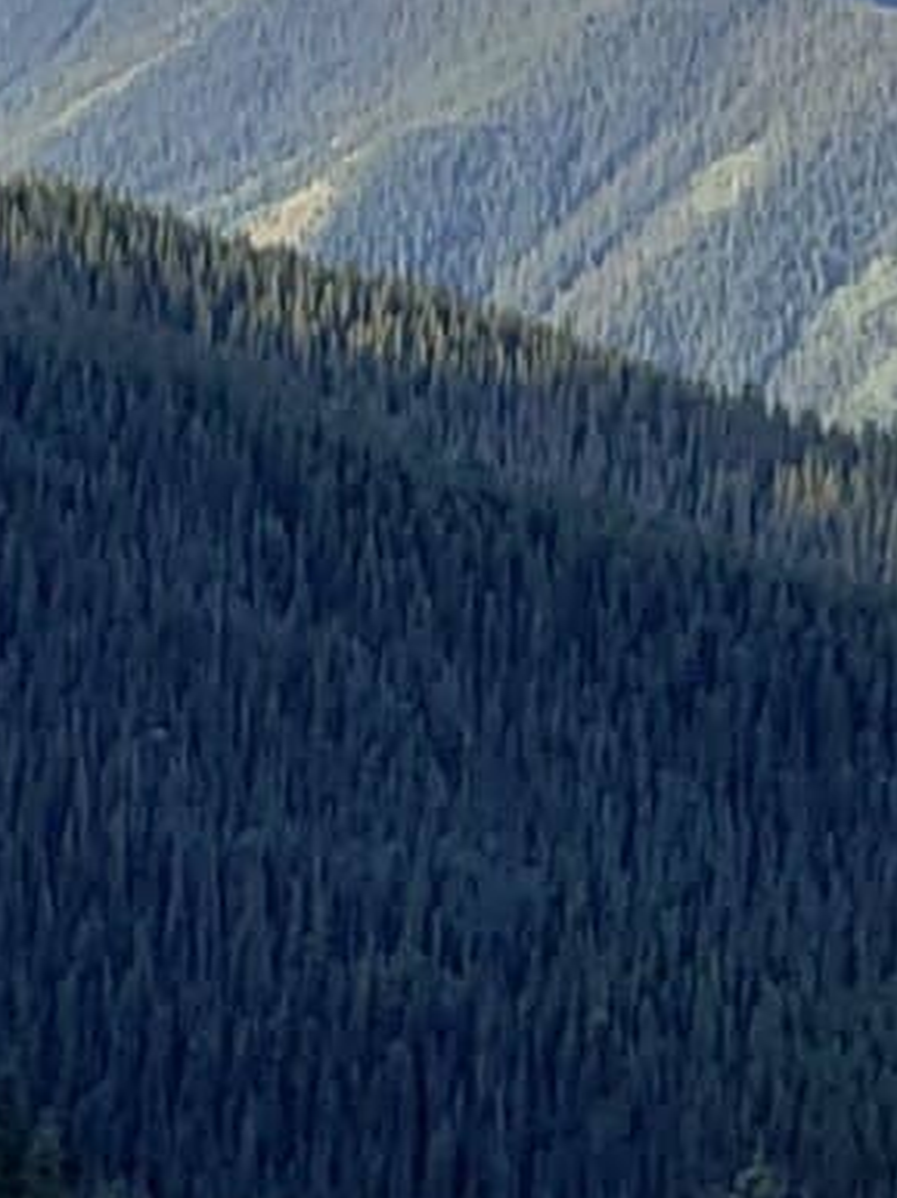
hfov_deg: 19.9
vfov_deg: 27.1
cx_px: 1102
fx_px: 2387
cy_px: 87
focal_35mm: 69
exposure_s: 1/769
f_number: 2.4
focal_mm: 4.3
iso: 50
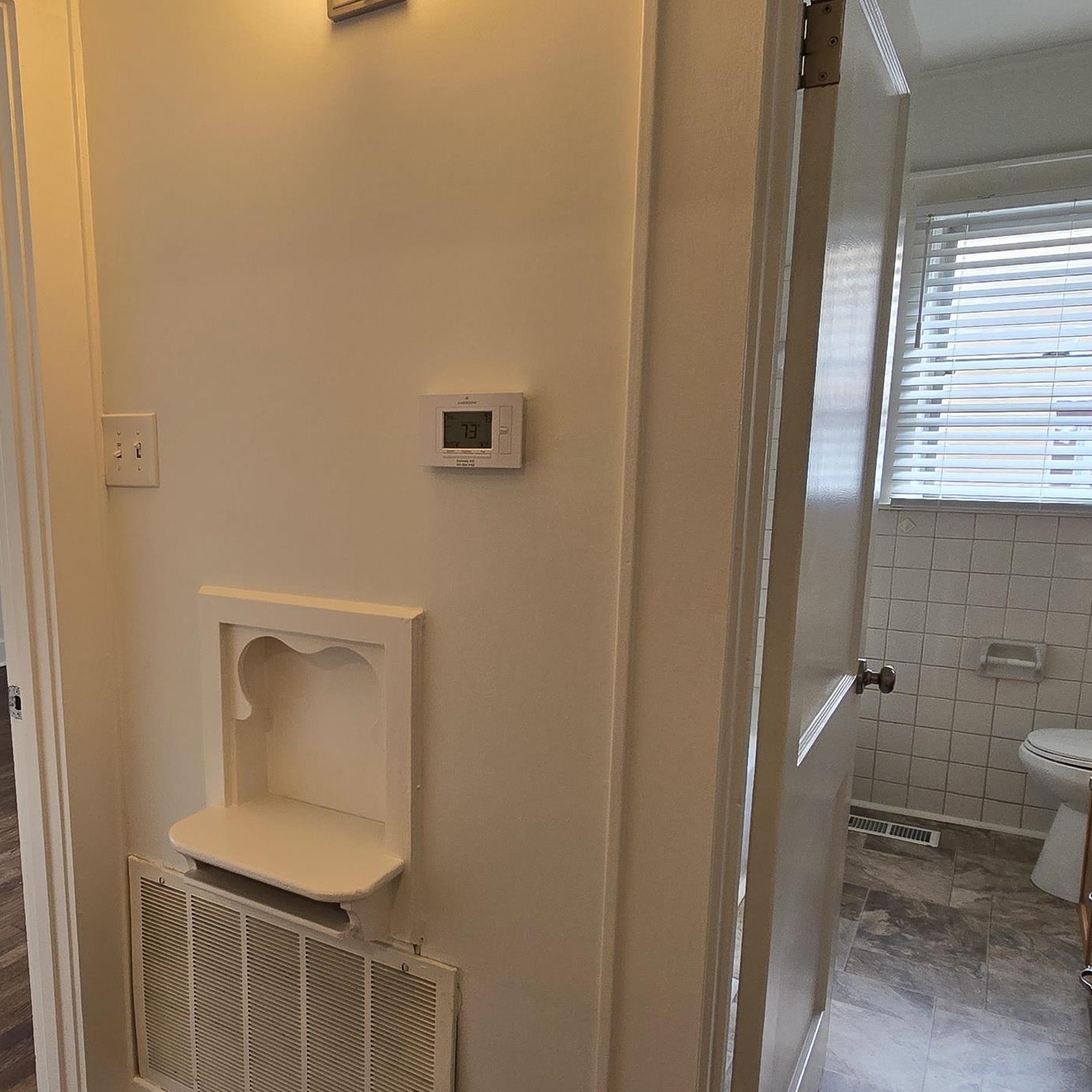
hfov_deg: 60.4
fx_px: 892
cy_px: 592
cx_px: 312
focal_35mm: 25
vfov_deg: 62.8
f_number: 2.2
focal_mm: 2.2
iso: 80
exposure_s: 1/60
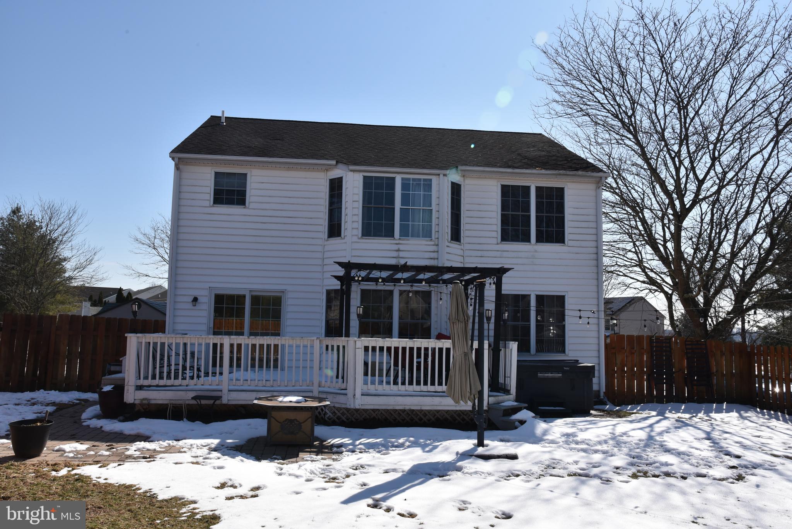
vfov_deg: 43.6
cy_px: 264
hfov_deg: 61.9
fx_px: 660
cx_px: 396
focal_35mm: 30
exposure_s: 1/800
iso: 800
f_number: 14
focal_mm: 30
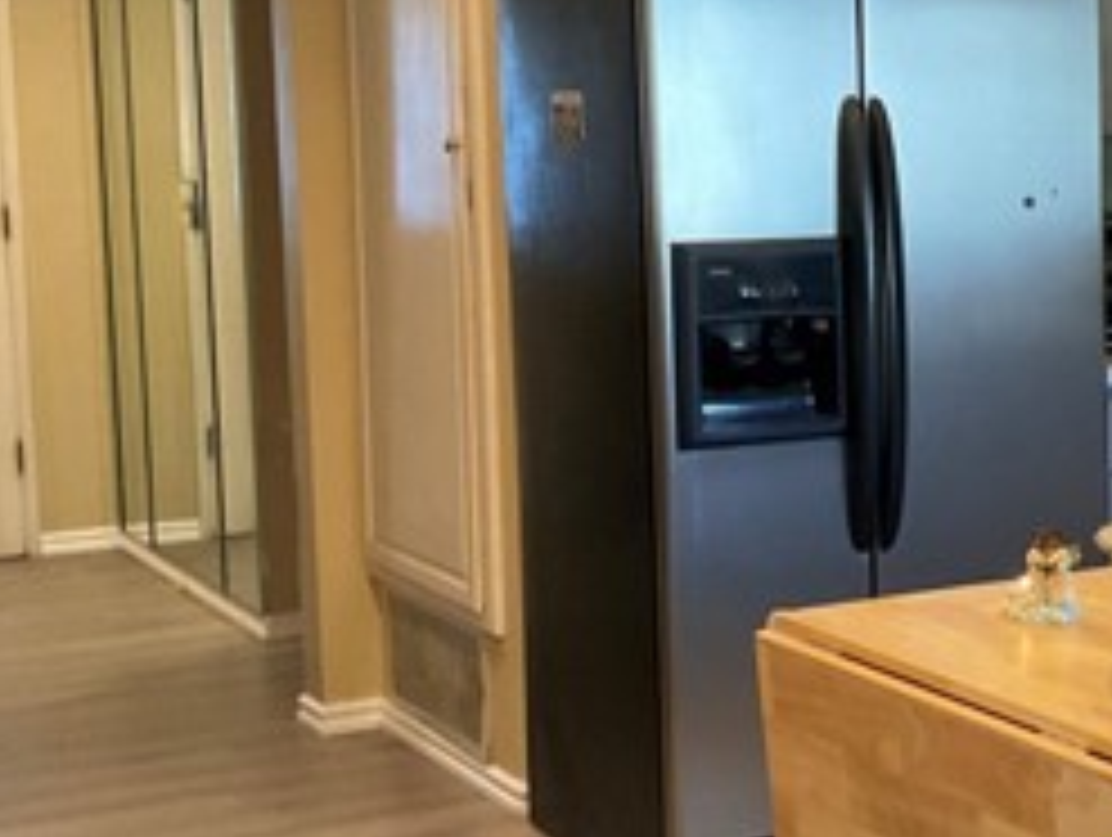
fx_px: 2413
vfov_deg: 19.7
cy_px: 410
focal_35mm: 75
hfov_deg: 23.8
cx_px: 1315
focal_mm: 3
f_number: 1.8
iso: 200
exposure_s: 1/60
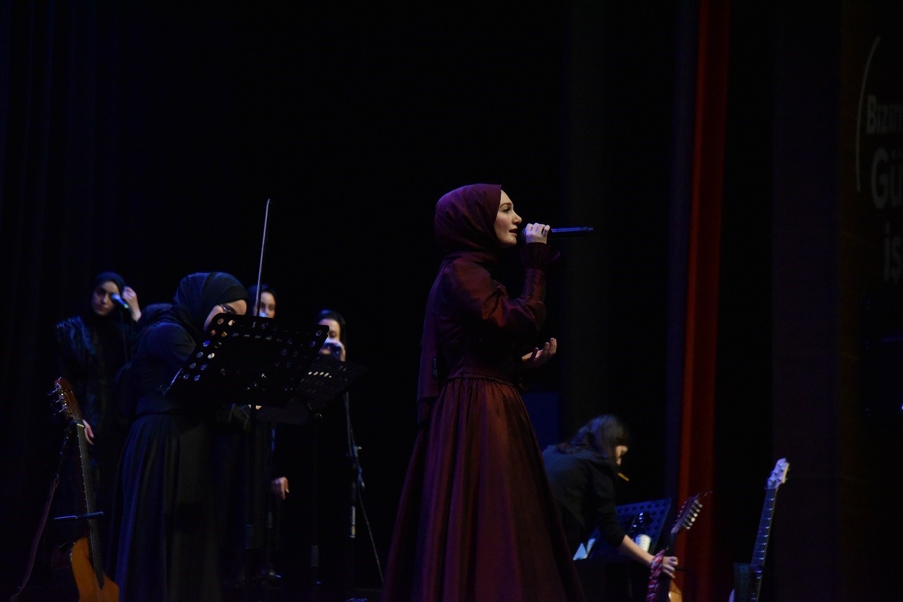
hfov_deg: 17.1
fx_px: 3010
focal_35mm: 120
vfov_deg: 11.4
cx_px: 452
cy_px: 301
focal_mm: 120
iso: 12800
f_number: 5.6
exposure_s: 1/1000
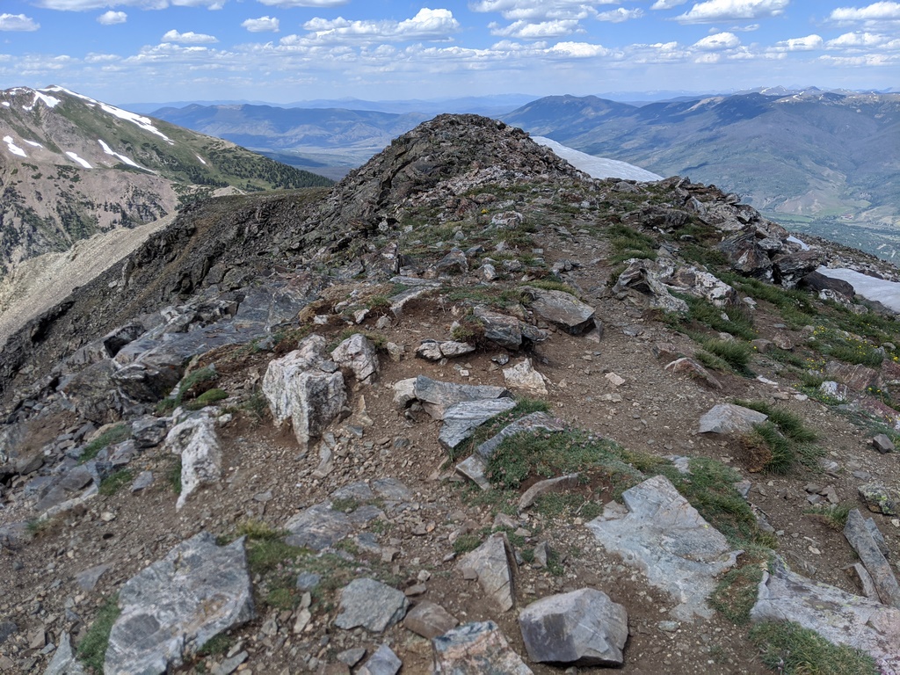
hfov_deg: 65.3
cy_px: 338
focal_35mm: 27
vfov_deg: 51.4
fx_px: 702
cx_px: 450
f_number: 1.8
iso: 59
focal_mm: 4.44
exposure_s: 1/2933
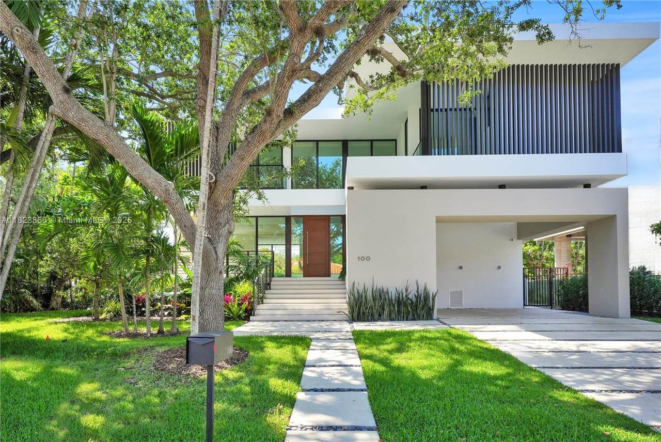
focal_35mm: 20
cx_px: 330
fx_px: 368
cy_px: 221
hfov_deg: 83.9
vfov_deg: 62.0
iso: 320
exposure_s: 1/500
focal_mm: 20
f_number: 8
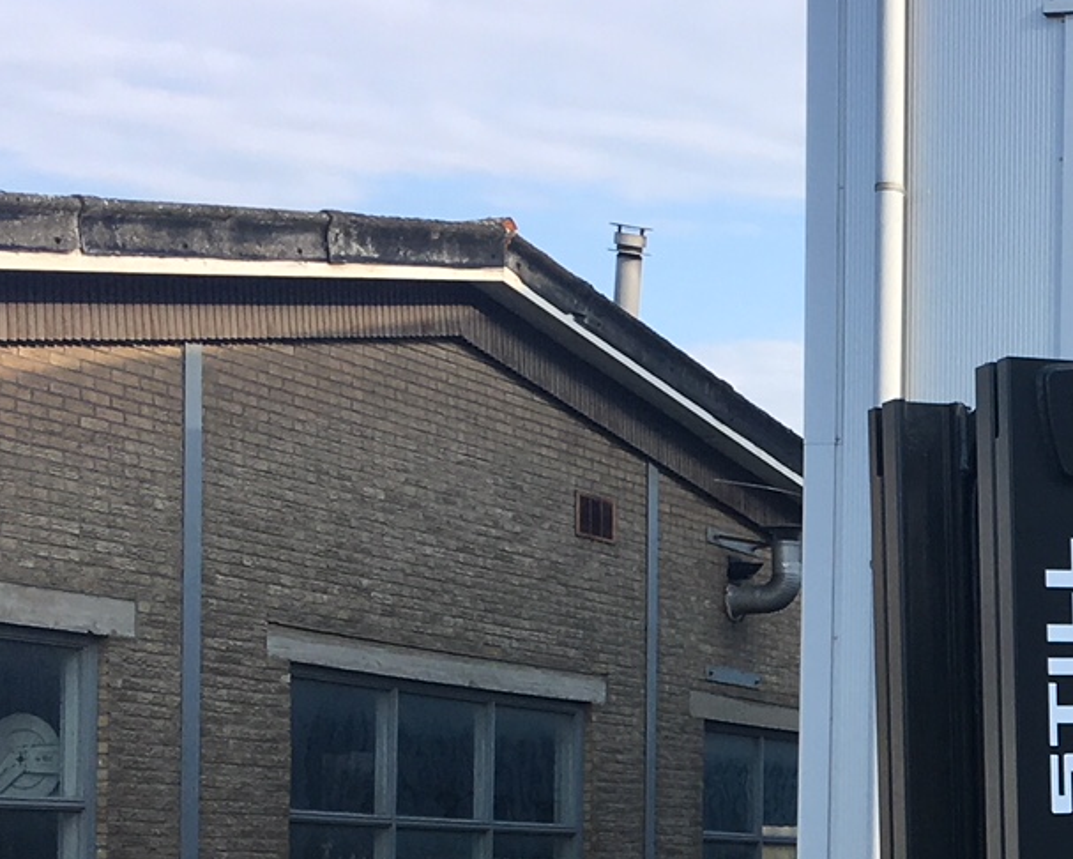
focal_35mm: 94
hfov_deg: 19.0
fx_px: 2986
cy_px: 907
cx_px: 1358
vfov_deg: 16.0
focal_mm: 4.15
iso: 25
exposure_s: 1/615
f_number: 2.2
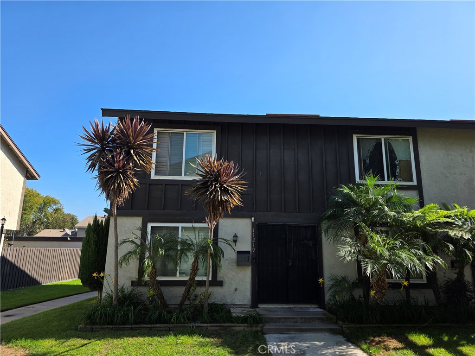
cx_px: 238
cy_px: 178
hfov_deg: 73.9
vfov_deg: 58.9
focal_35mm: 23
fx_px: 316
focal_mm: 6.3
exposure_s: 1/3203
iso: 80
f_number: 1.7
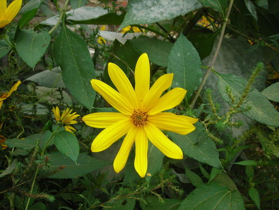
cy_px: 105
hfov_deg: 49.0
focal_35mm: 38
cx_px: 140
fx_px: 306
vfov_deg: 37.7
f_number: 3.2
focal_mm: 6.3
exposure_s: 1/44.1
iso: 50
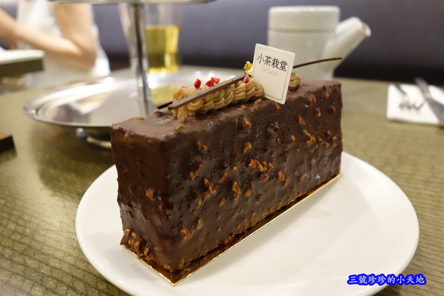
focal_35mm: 28
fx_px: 345
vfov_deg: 46.4
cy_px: 148
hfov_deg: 65.5
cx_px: 222
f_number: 3.2
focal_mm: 10.4
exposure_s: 1/4
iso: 1000
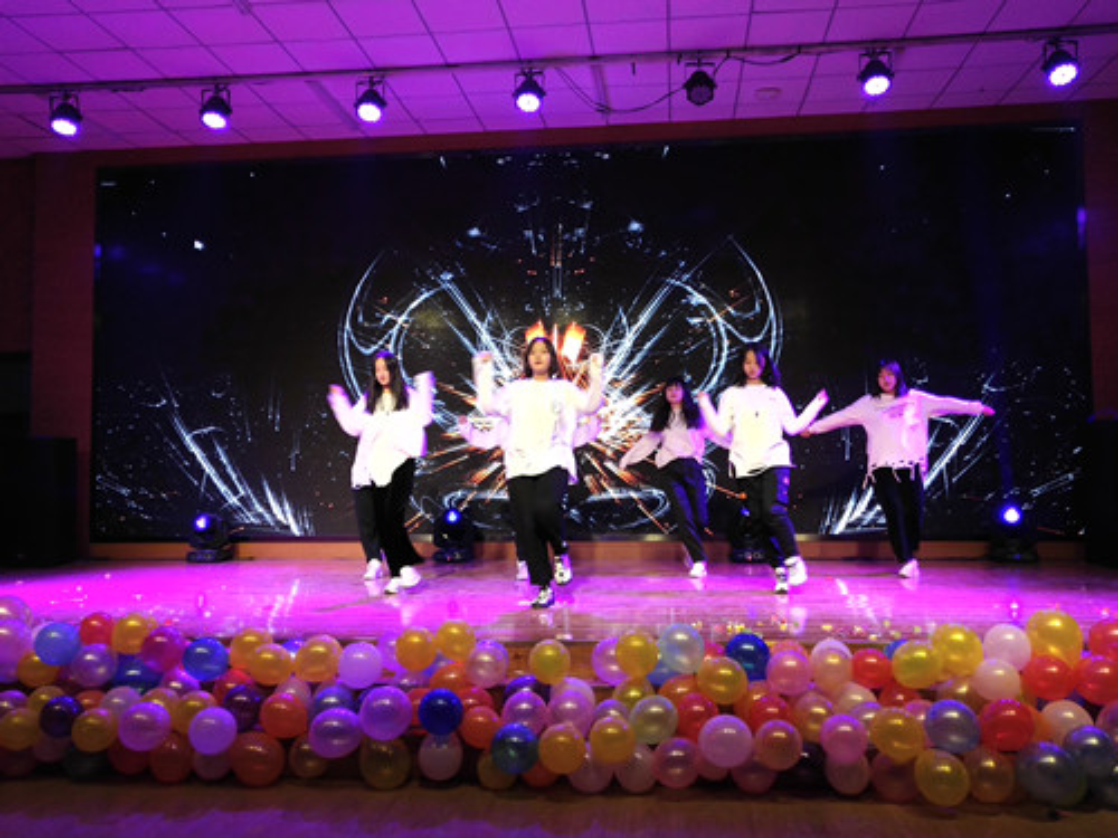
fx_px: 1098
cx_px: 559
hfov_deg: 54.0
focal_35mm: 34
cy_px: 419
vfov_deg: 41.8
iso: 245
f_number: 1.8
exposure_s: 1/50
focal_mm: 3.95
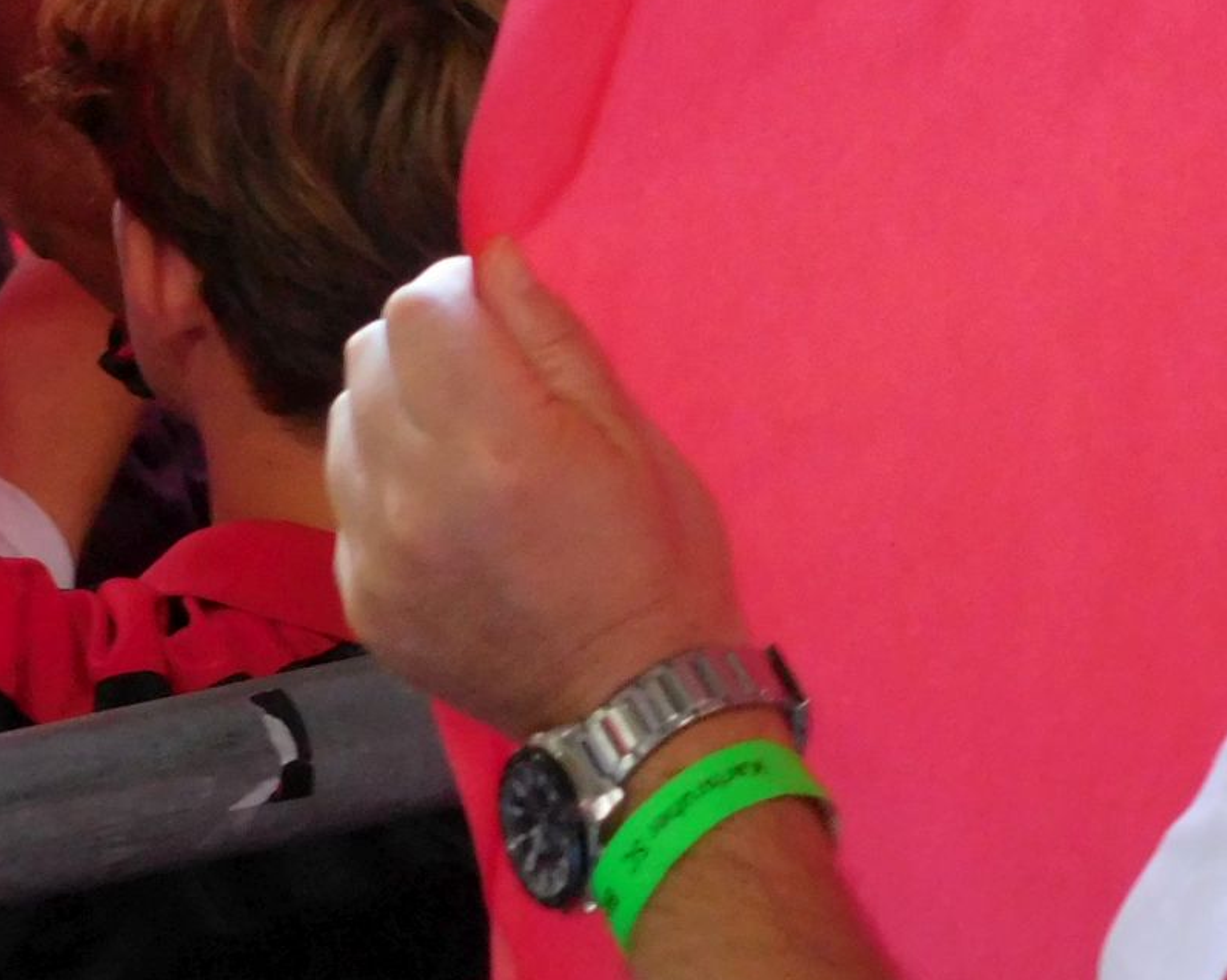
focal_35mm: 490
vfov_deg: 3.2
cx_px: 1165
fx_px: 17788
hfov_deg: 3.9
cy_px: 229
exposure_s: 1/60
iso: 640
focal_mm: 35.7
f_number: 5.4
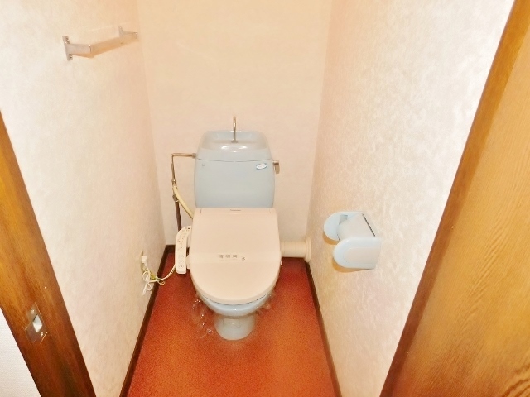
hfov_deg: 73.9
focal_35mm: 23
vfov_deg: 58.9
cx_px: 265
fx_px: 352
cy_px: 198
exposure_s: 1/30
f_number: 3
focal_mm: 4
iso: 200
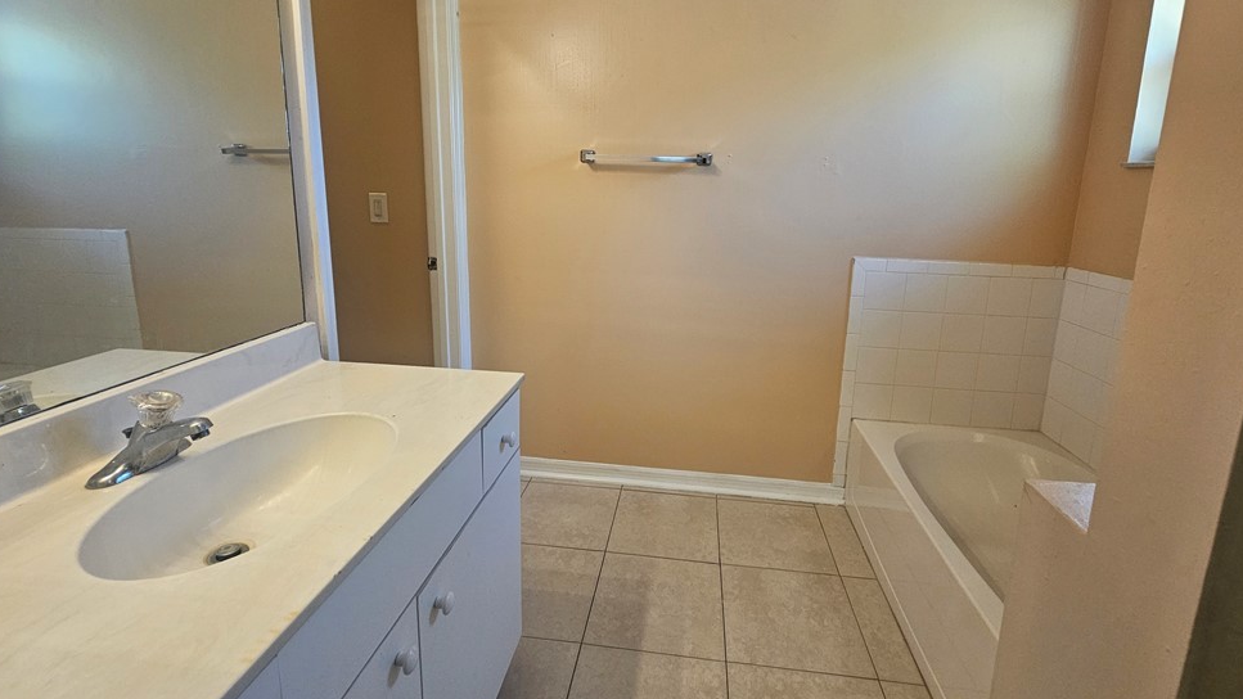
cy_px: 278
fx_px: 494
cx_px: 640
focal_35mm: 15
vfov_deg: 69.8
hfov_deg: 103.0
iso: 200
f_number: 2.2
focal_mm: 2.2
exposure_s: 1/60
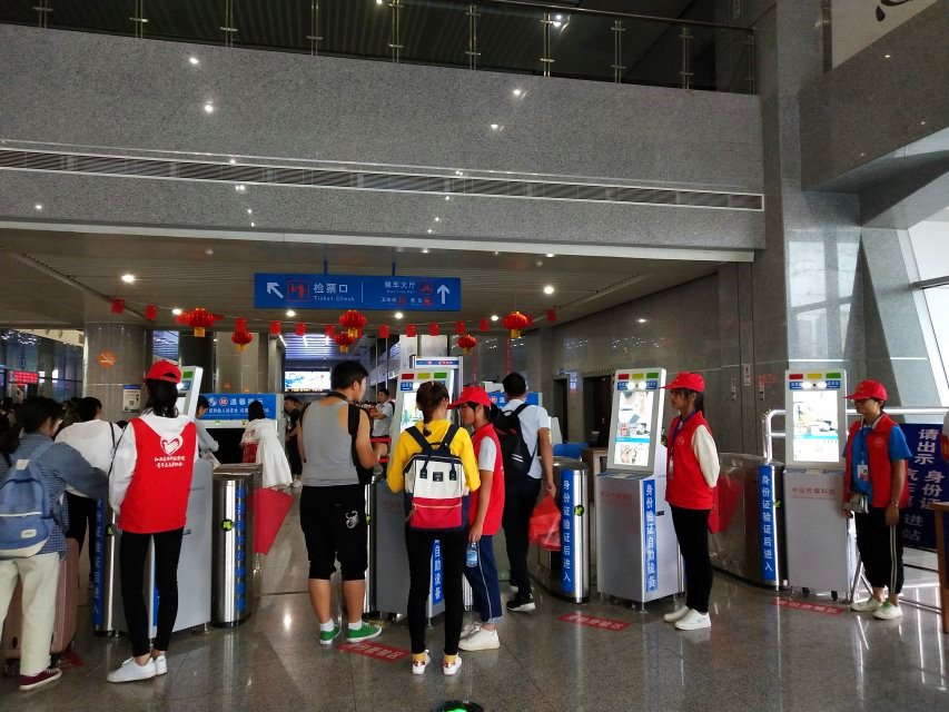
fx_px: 823
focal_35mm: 30
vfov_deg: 46.8
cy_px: 356
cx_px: 474
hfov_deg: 60.0
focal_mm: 3.95
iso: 393
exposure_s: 1/50
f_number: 1.8
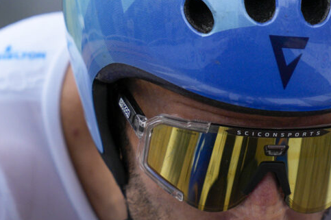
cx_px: 193
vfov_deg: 1.7
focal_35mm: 829
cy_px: 197
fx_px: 7614
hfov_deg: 2.5
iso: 400
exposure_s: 1/4000
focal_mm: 400
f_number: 2.8
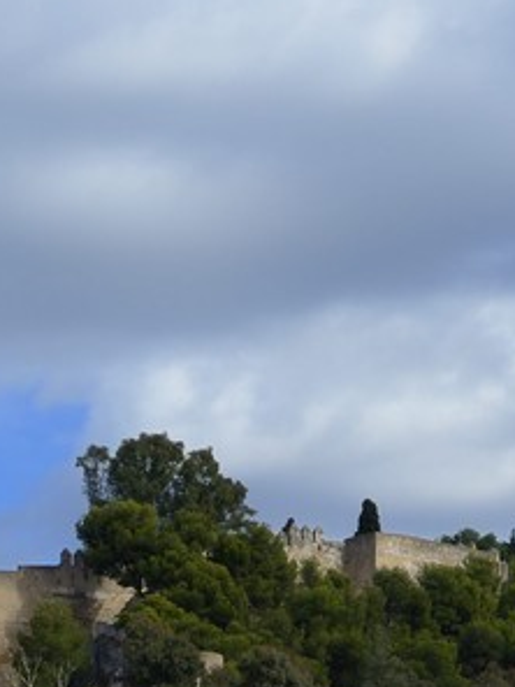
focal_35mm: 187
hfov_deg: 7.9
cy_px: 1571
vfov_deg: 9.5
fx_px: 3709
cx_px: -77
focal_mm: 36
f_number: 14
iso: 200
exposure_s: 1/200
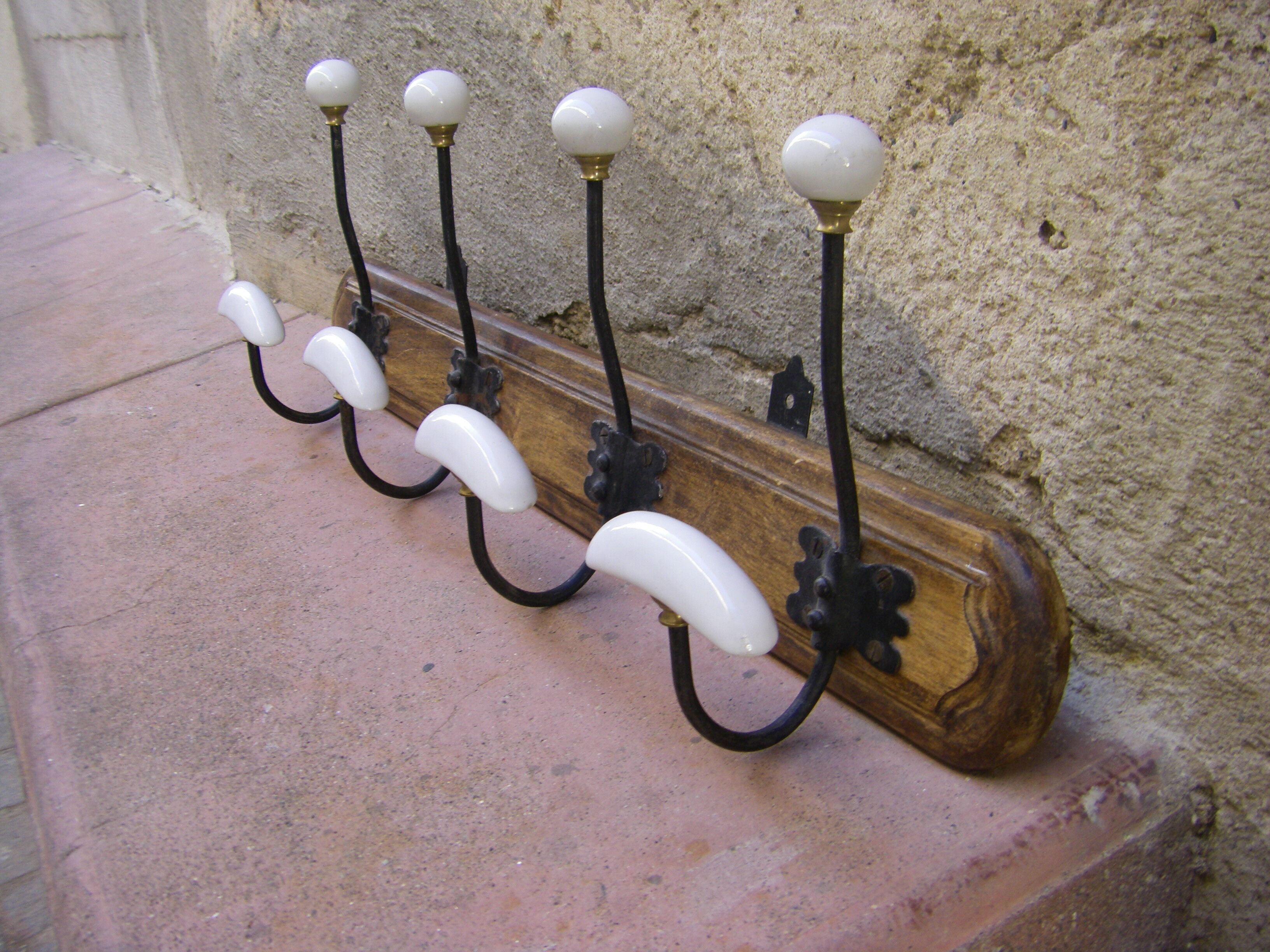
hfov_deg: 49.0
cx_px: 635
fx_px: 1394
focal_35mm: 38
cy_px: 476
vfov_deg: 37.7
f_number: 3.5
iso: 100
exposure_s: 1/50
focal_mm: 6.3
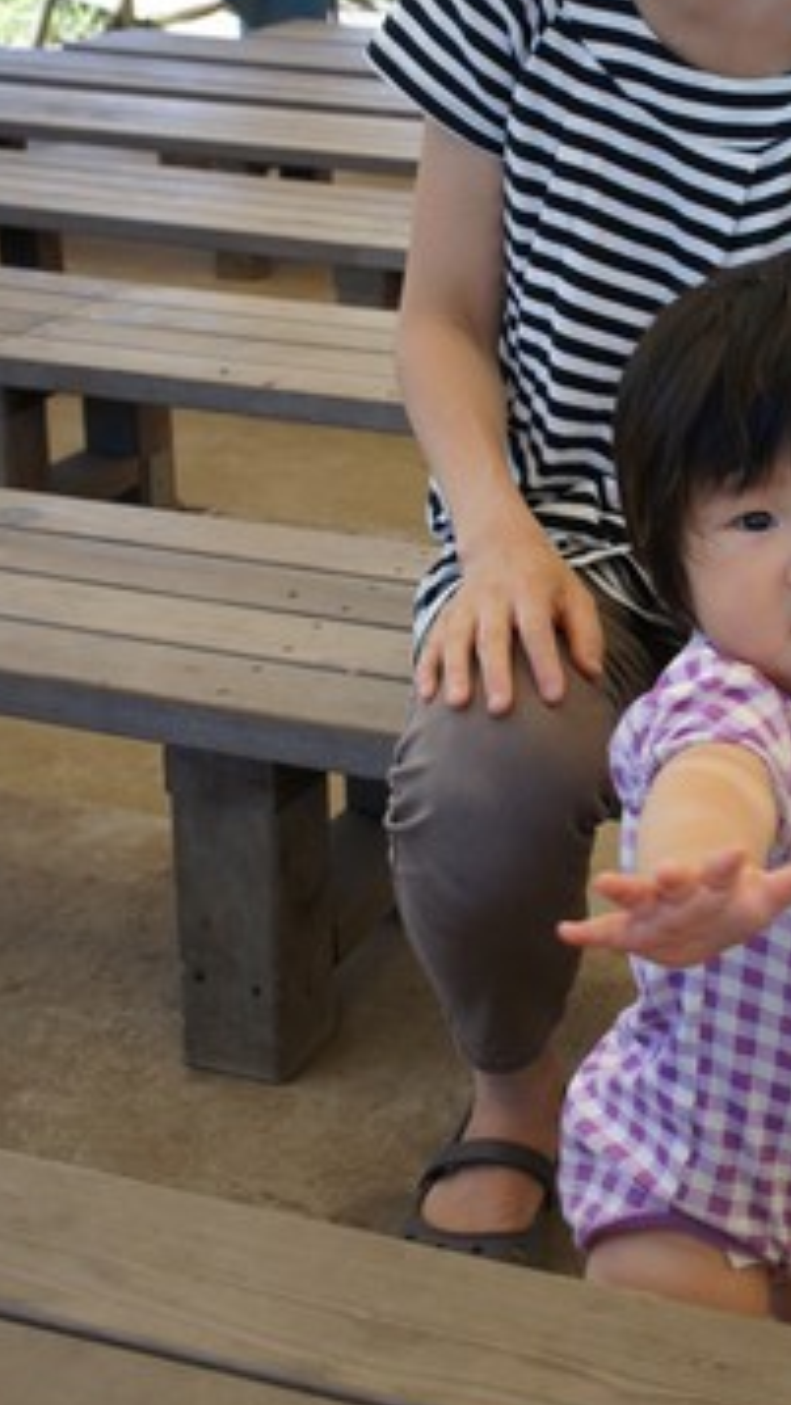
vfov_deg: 34.0
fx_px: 2269
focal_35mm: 61
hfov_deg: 19.3
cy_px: 427
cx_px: 752
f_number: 5.6
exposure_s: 1/100
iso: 200
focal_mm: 23
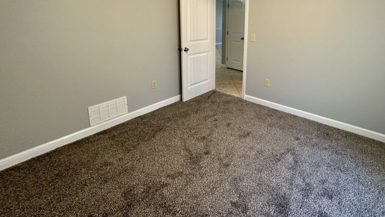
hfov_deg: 84.7
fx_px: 204
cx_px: 244
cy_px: 56
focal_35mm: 20
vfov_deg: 53.6
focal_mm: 2.22
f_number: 2.2
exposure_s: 1/60
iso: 200
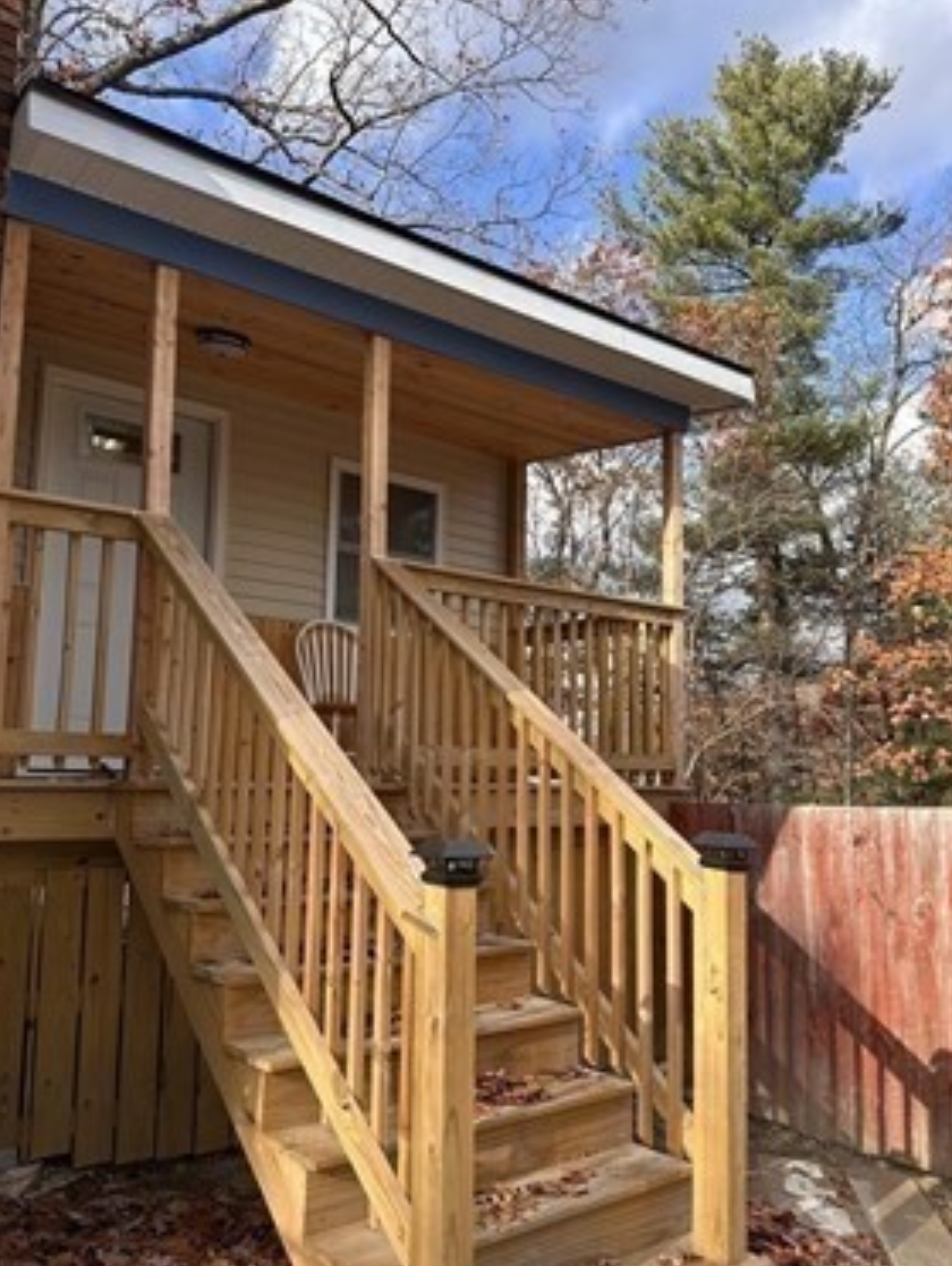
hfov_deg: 48.3
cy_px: 640
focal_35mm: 29
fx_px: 1061
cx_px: 500
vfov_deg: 61.6
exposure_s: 1/1613
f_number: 1.78
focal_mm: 6.86
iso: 80
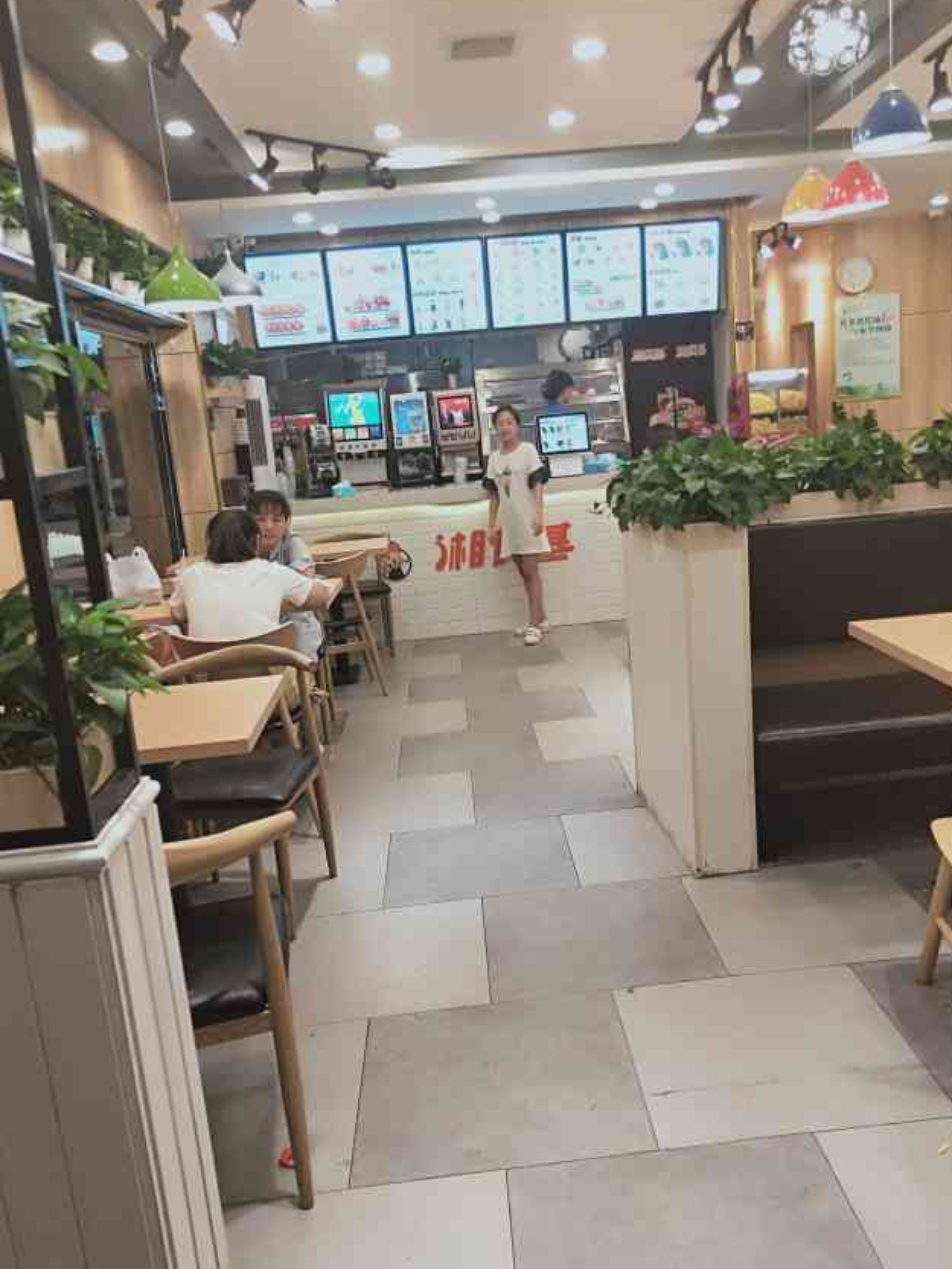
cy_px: 627
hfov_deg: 49.7
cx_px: 509
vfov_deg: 63.4
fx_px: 1026
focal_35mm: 28
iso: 60
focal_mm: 4.28
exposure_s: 1/50
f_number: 1.7
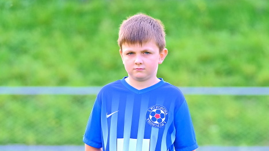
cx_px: 135
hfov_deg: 7.0
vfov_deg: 3.9
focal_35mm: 307
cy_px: 202
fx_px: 2190
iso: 320
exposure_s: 1/340
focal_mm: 129.2
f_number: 2.8
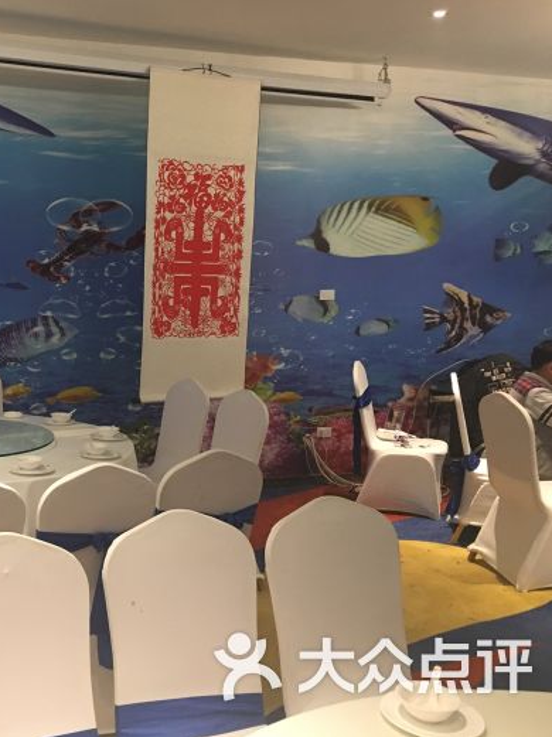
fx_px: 830
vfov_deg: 47.9
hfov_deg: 35.0
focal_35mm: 39
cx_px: 74
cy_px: 368
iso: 100
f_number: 2.2
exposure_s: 1/17
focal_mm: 4.15
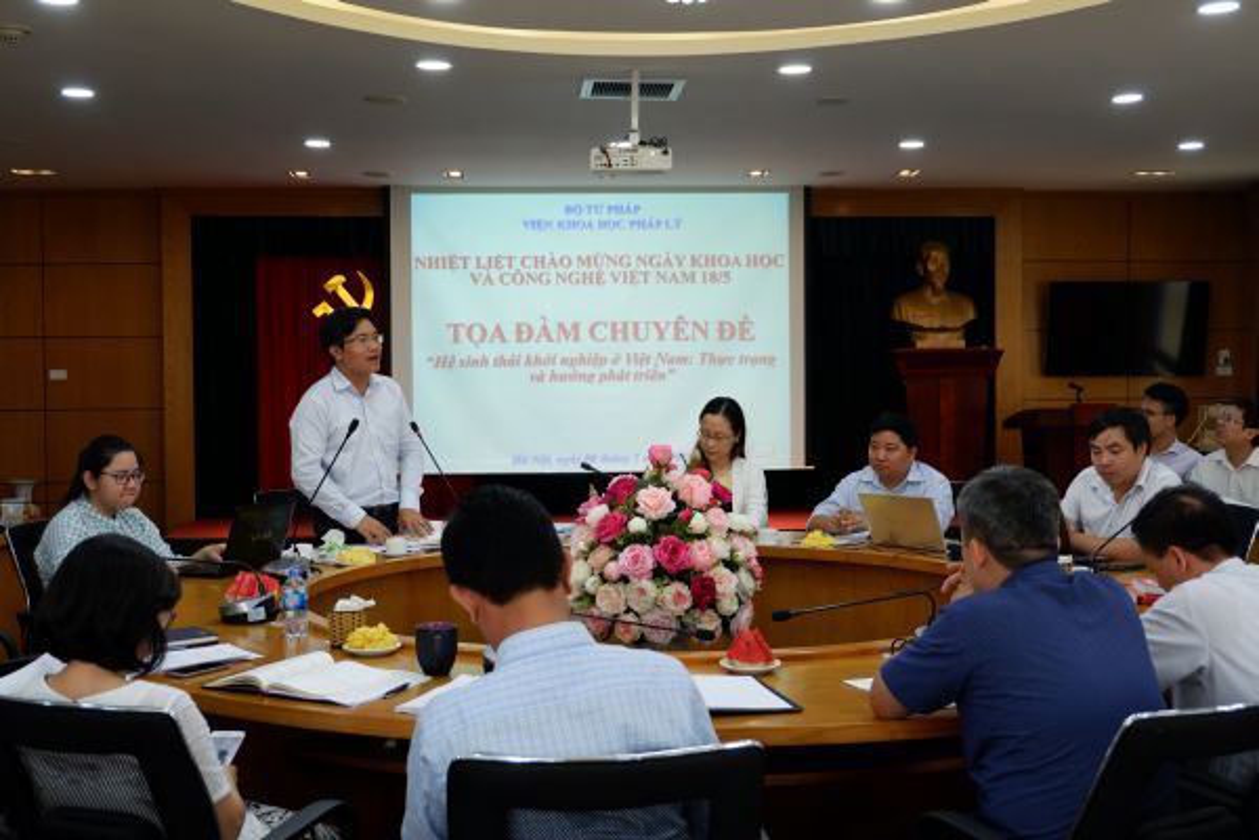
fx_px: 1469
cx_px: 630
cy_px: 420
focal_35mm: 42
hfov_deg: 46.4
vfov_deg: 31.9
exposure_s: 1/60
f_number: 4.5
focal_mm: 28.2
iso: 500
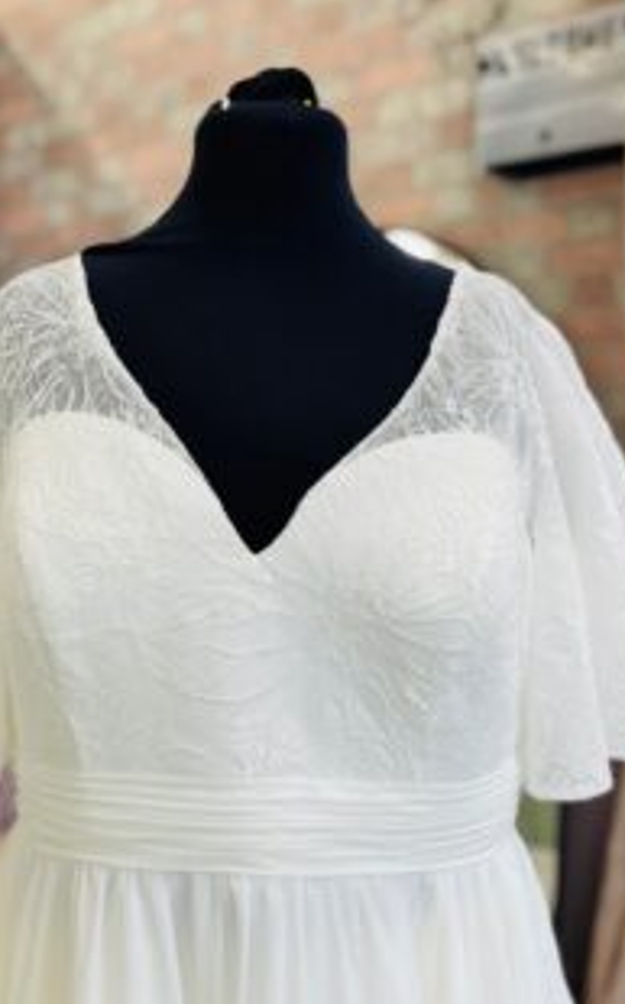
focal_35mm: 38
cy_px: 581
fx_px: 1039
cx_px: 256
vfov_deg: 51.4
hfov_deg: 33.4
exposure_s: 1/121
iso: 40
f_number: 1.6
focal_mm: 5.1
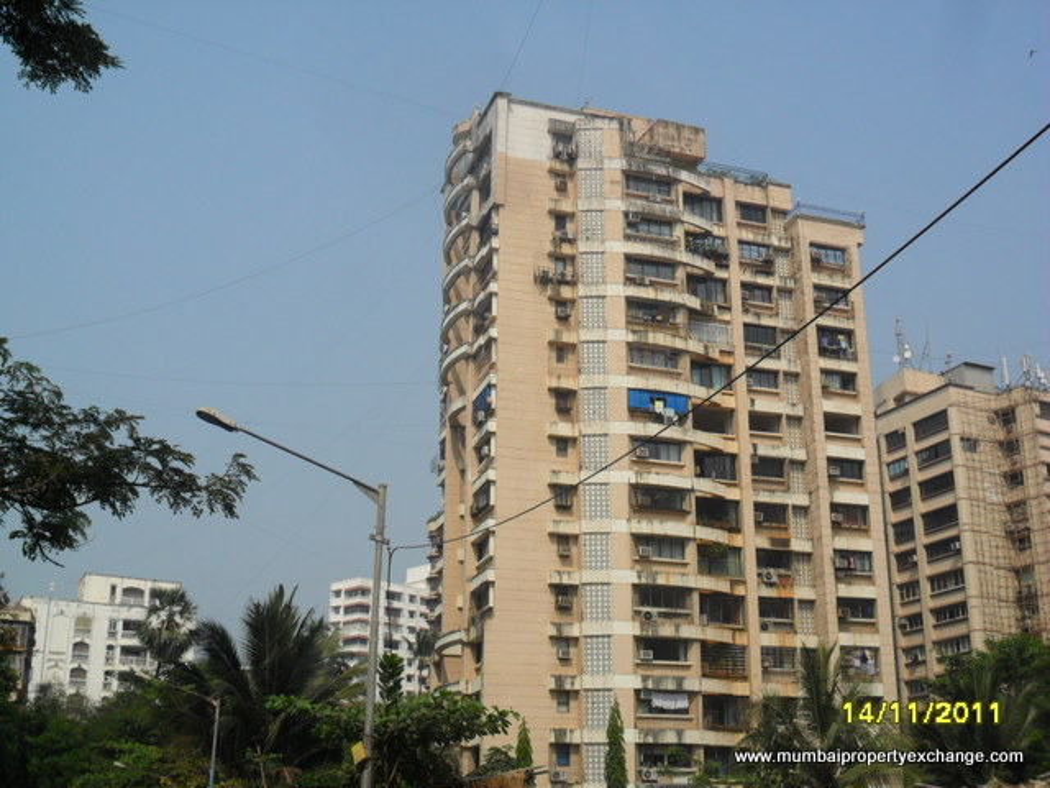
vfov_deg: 32.9
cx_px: 525
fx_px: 1335
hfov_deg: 42.9
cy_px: 394
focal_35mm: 44
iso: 100
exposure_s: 1/1000
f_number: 4.5
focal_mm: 7.8
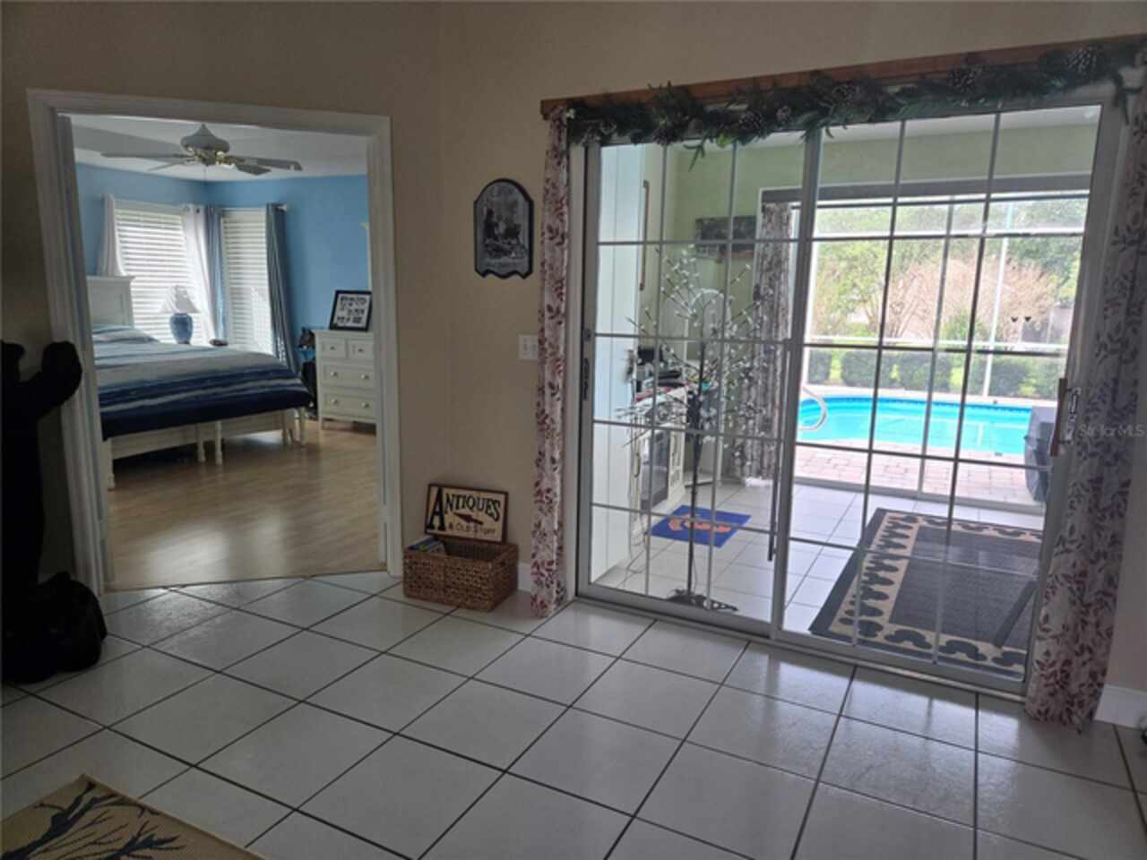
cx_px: 574
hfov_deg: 73.9
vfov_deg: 58.9
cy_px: 430
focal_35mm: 23
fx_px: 762
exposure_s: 1/180
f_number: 1.8
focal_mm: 5.4
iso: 80
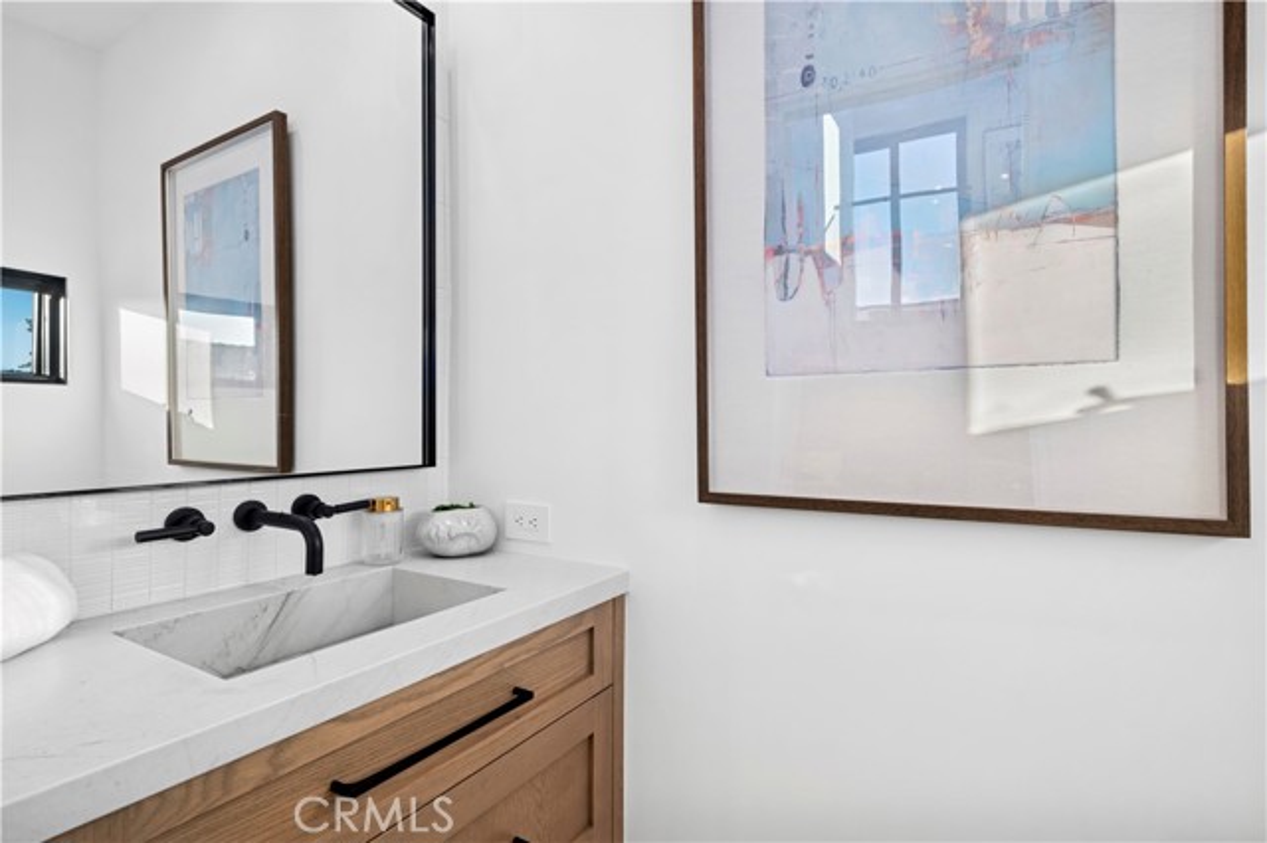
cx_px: 634
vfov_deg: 67.3
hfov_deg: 90.0
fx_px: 633
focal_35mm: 18
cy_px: 422
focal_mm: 18
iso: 200
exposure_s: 1/50
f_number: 9
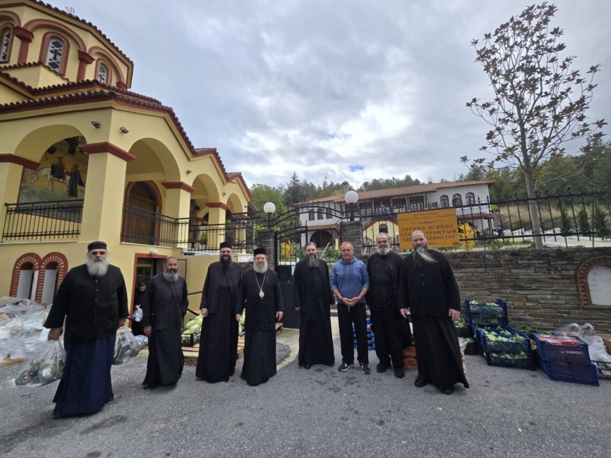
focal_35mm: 13
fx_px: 229
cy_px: 229
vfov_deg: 89.9
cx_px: 306
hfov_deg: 106.2
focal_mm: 2.2
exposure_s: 1/586
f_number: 2.2
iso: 50
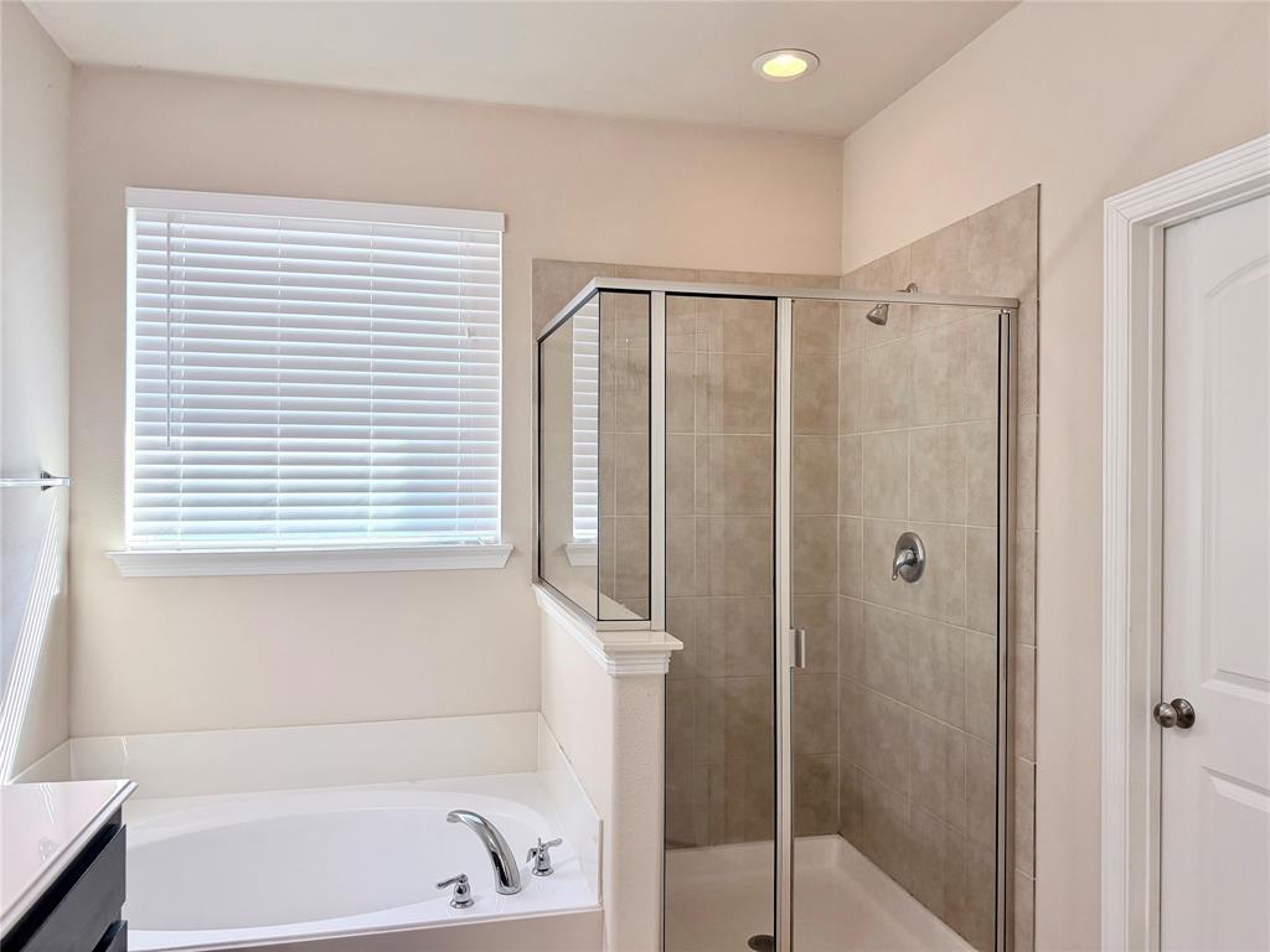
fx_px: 881
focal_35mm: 24
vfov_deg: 56.8
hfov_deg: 71.6
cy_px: 476
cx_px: 635
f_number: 1.78
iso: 200
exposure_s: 1/199
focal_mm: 6.76
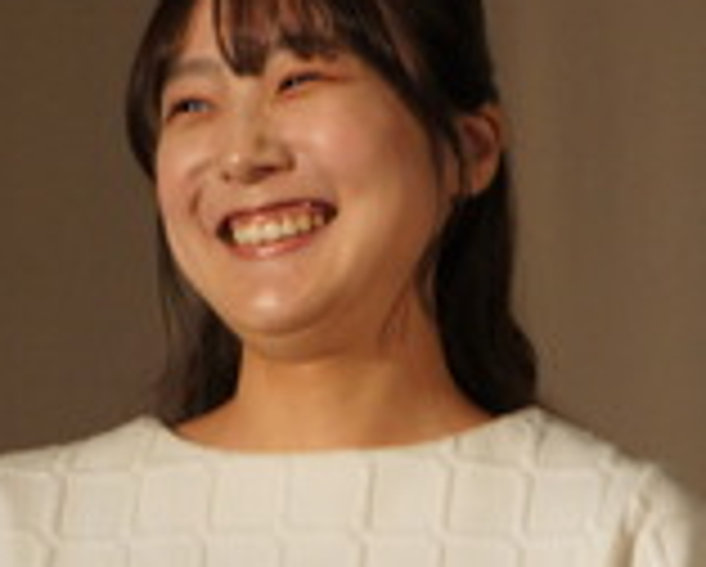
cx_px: 238
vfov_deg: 2.0
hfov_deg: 2.4
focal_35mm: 793
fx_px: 16599
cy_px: 367
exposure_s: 1/25
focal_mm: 185
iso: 1600
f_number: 6.3
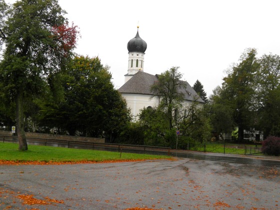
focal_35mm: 39
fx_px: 315
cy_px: 105
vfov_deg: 36.8
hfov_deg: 47.9
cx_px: 140
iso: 100
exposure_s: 1/60
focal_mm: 7.1
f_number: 4.5
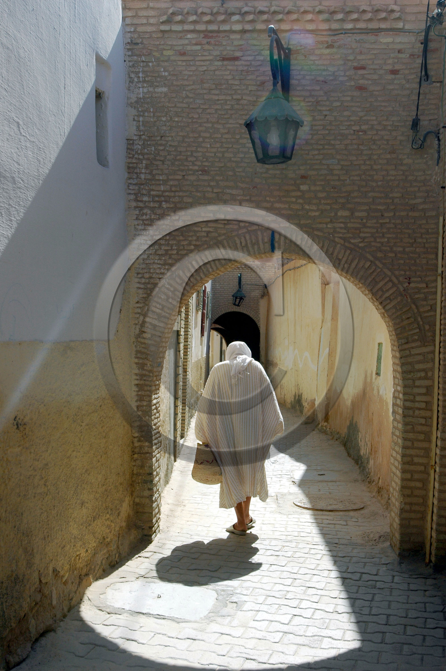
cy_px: 336
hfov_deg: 28.0
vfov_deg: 41.1
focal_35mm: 48
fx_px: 893
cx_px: 223
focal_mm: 32
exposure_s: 1/320
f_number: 9
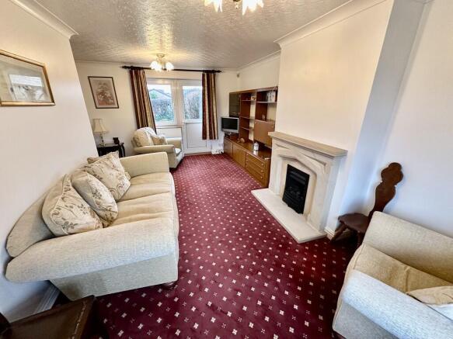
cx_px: 226
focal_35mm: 14
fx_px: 183
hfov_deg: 102.1
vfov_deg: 85.7
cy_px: 170
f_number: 2.2
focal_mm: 2.22
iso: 250
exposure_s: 1/50
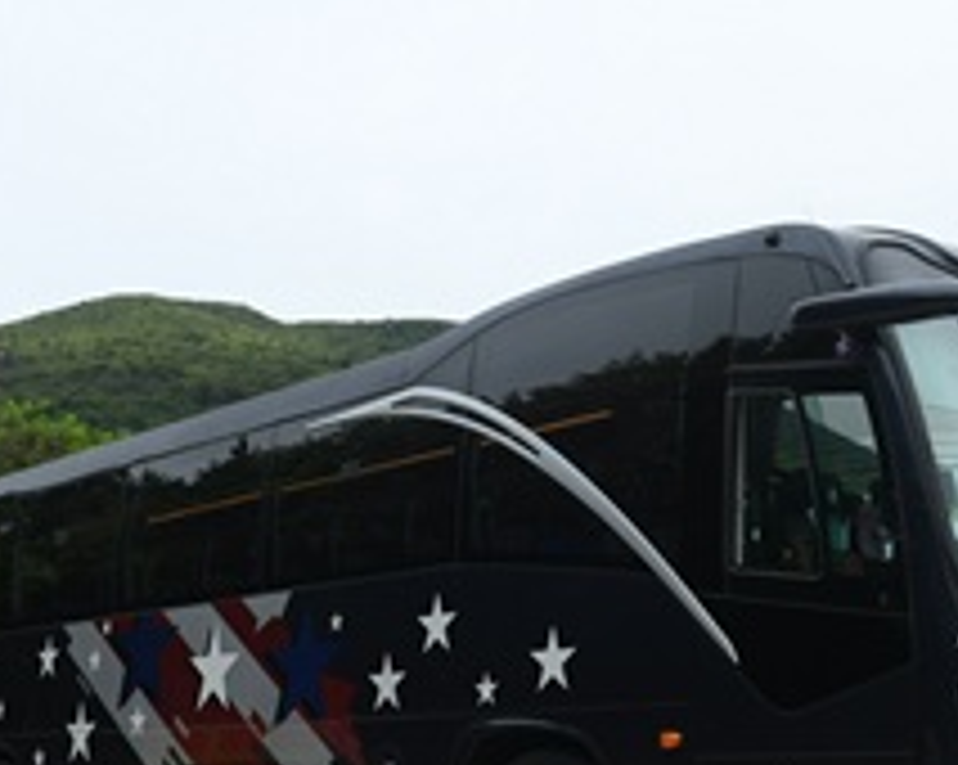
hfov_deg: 31.4
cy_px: 547
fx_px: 1700
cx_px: 555
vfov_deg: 25.1
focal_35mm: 60
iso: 100
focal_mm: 35
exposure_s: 1/160
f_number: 6.3
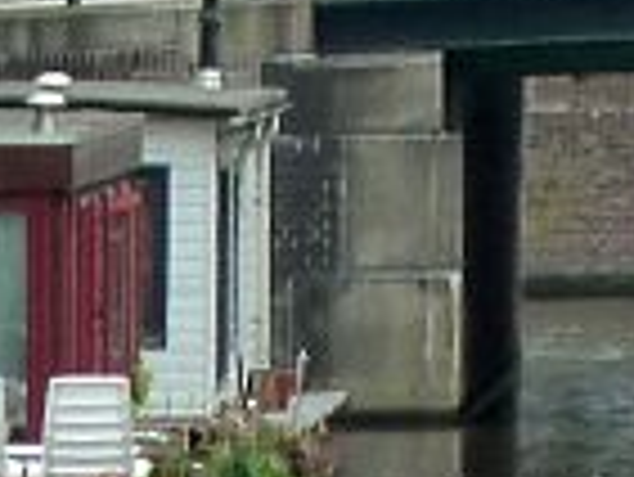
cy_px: -936
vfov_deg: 0.7
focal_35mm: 2173
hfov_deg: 0.9
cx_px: 1124
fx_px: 39833
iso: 200
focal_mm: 49.2
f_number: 4.9
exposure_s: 1/125
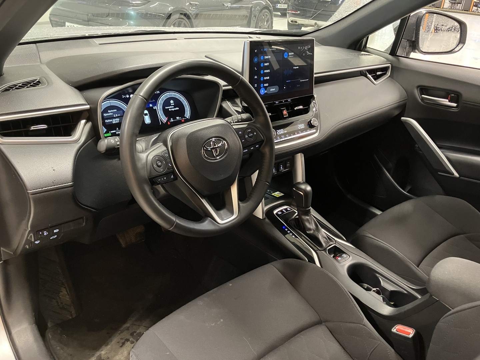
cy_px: 180
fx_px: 388
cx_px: 240
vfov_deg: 49.7
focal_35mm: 28
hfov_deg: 63.4
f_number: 1.8
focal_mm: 3.99
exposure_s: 1/25
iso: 500
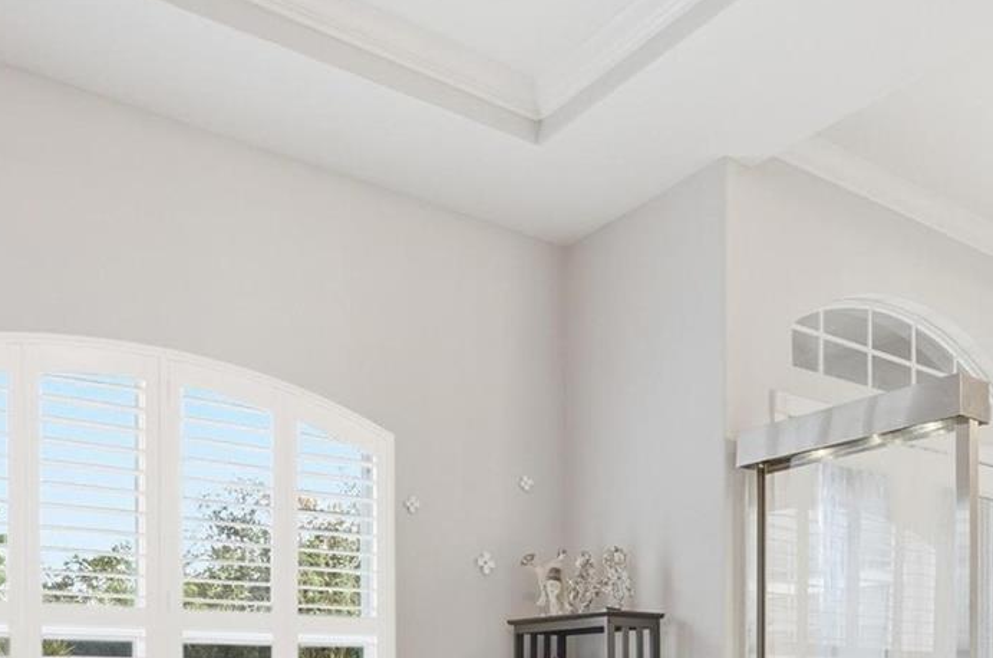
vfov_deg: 31.5
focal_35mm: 38
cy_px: 708
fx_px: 1037
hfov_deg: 50.9
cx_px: 580
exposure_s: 1/50
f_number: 5.6
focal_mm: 16.3
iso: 100
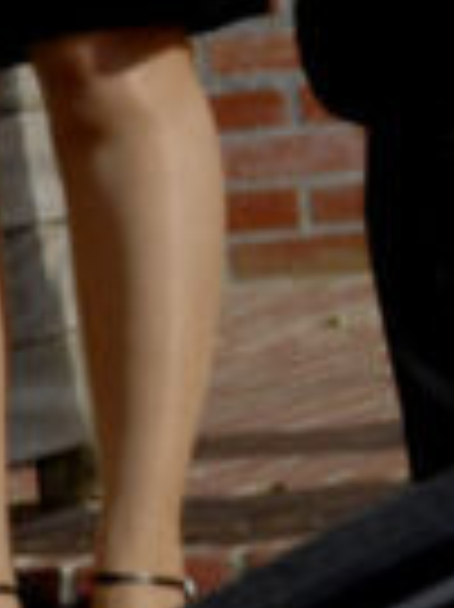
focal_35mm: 765
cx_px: 2270
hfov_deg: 1.9
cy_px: -603
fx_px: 13399
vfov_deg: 2.6
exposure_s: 1/250
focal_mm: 70
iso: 200
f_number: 11
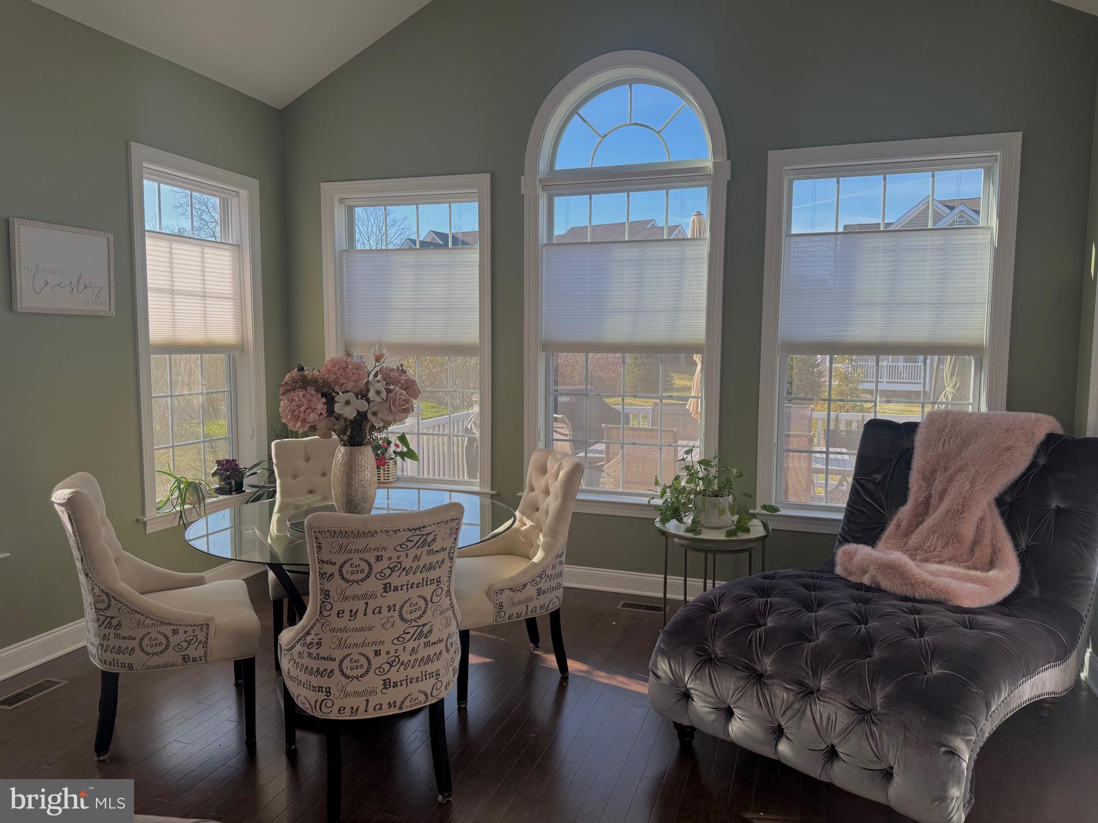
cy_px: 412
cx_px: 549
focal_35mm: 24
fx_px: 761
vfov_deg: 56.8
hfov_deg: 71.6
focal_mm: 6.76
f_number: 1.78
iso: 80
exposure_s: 1/658
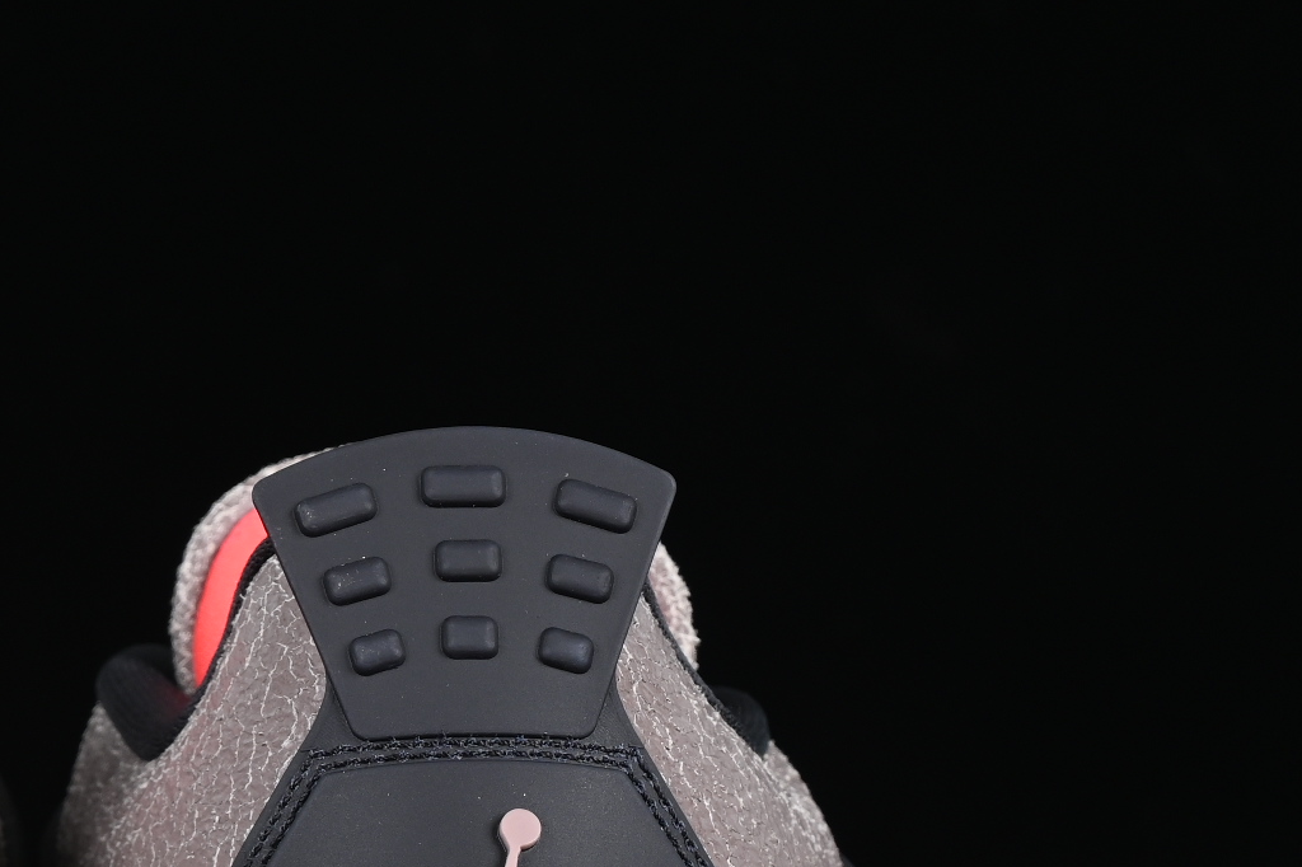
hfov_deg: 10.0
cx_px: 19
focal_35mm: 204
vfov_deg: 6.7
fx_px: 7375
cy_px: 1026
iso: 160
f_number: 6.3
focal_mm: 50
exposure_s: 1/60
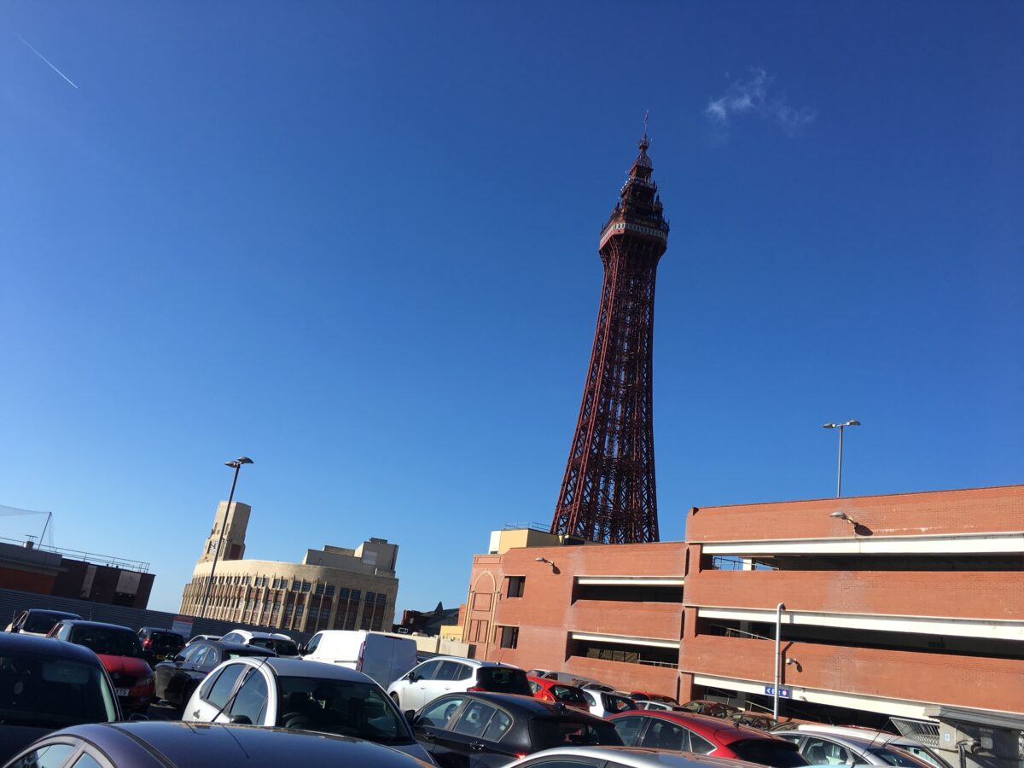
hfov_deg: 61.7
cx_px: 512
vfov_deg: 48.2
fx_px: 858
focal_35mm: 29
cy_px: 384
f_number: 2.2
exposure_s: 1/1748
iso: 25
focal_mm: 4.15
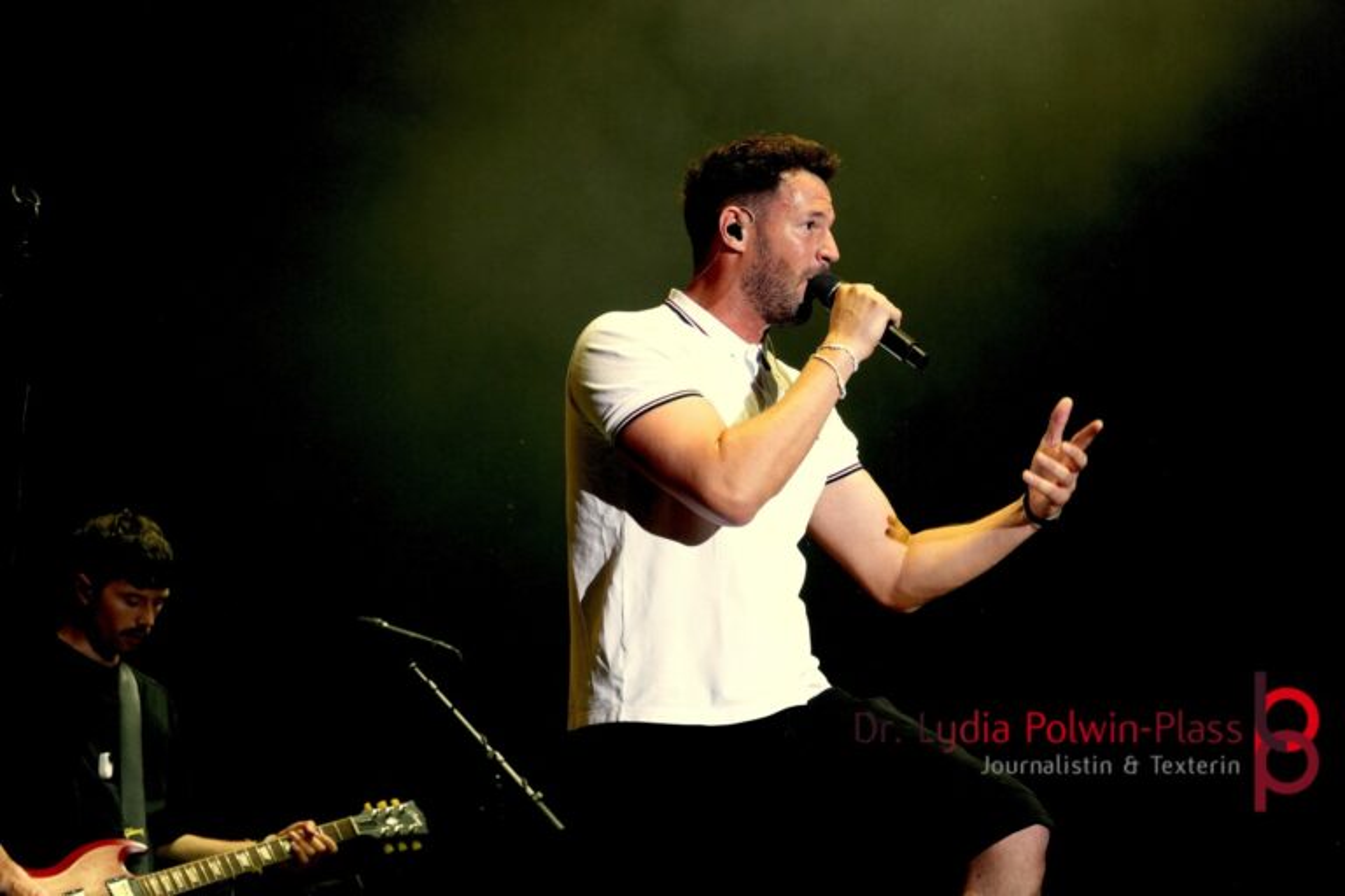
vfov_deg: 8.2
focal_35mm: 168
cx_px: 672
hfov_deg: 12.2
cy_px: 448
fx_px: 6276
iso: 1600
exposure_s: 1/200
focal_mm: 112
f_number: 5.6
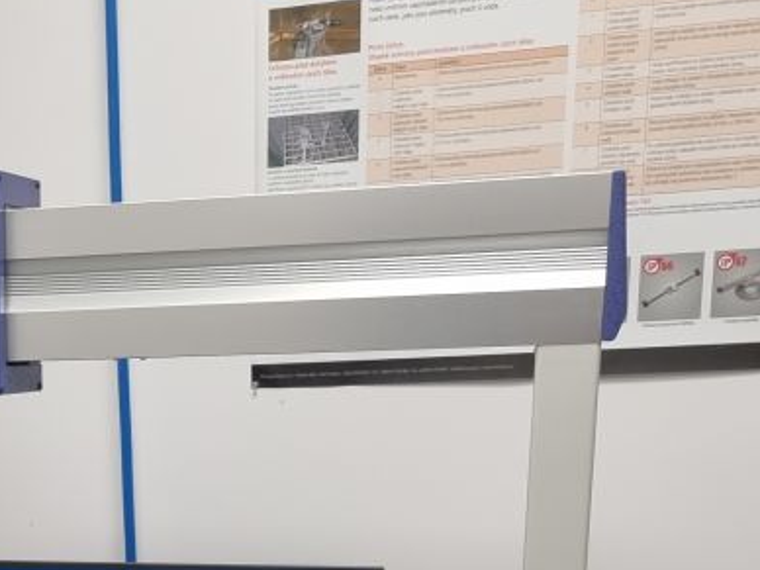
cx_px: -25
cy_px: 804
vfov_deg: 16.8
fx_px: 1778
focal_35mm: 81
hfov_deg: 23.0
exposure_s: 1/100
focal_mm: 5.4
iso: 125
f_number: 1.8
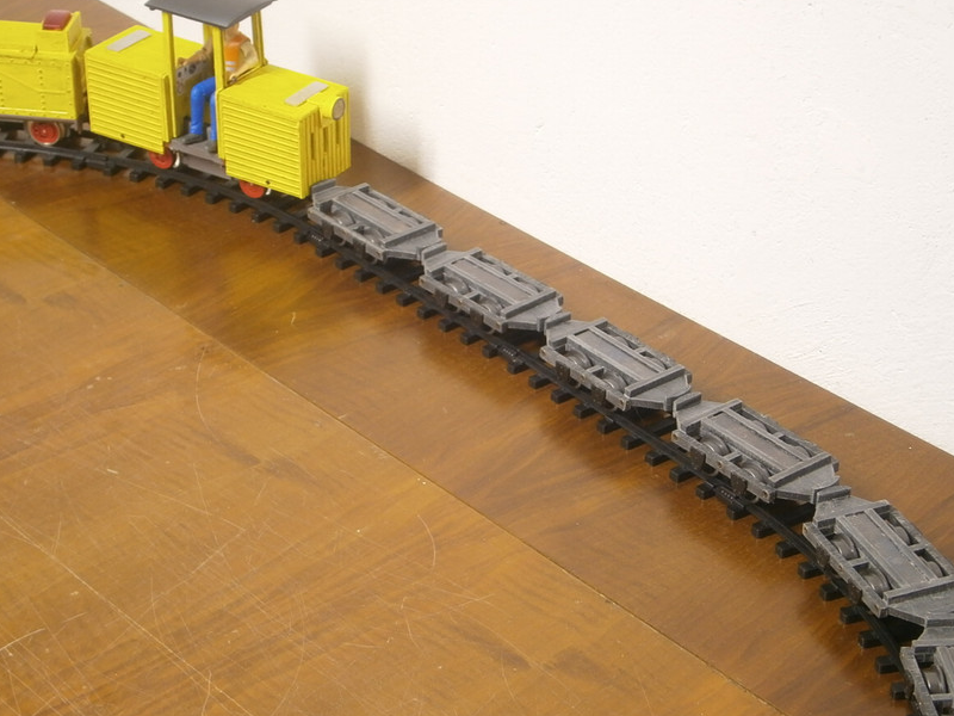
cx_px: 486
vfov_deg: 18.4
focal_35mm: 80
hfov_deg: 24.4
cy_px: 374
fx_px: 2205
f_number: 3.9
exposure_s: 1/2
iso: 125
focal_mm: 10.7
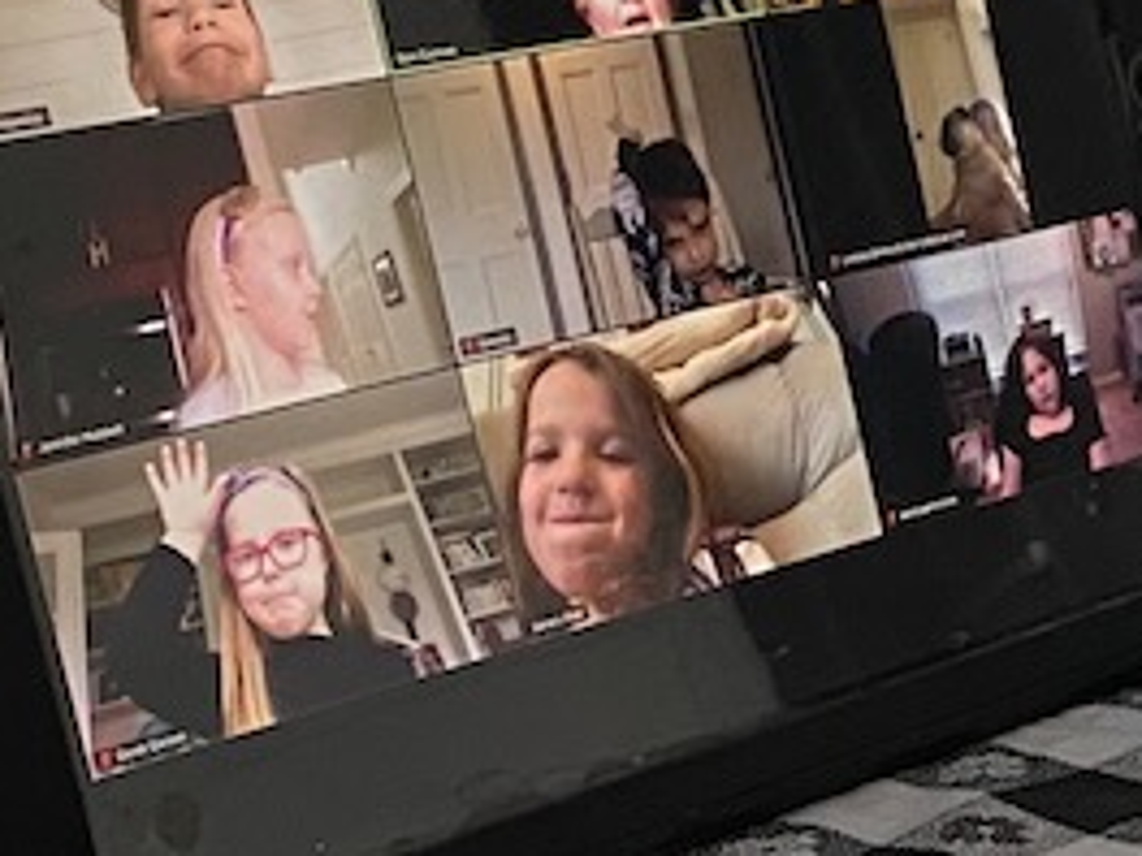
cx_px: 1864
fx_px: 4157
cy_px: 700
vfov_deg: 11.7
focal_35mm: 126
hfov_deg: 14.3
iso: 500
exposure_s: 1/41
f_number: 1.8
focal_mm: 4.25
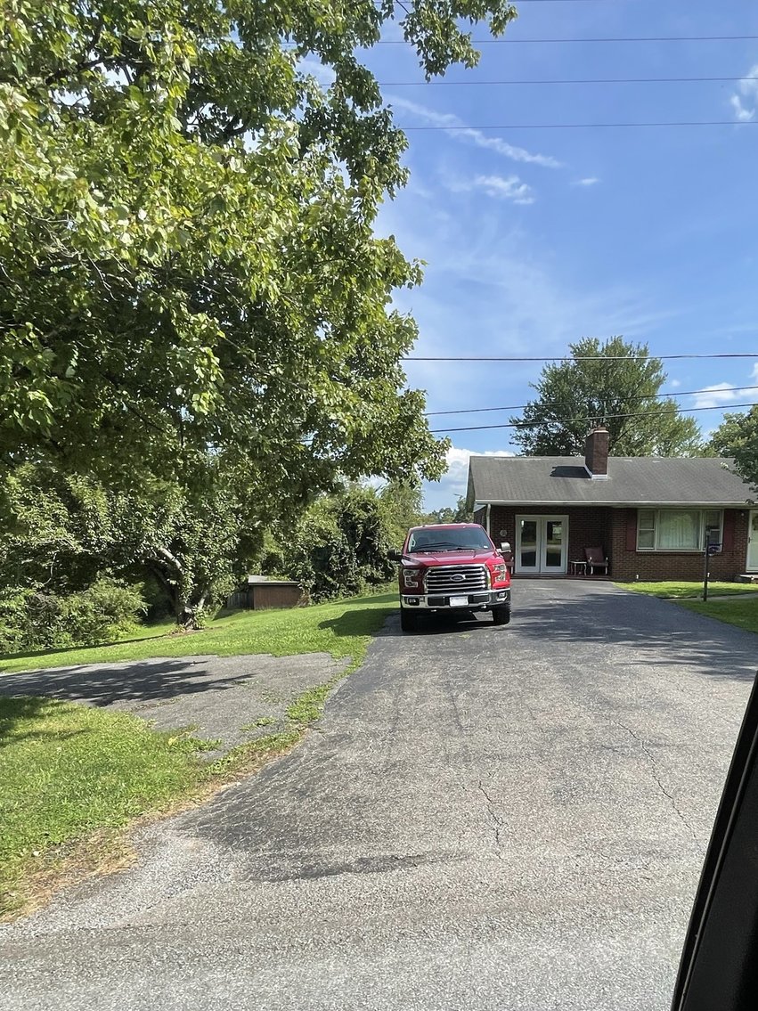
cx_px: 379
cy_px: 506
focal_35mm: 18
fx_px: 526
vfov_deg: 87.8
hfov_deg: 71.6
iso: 25
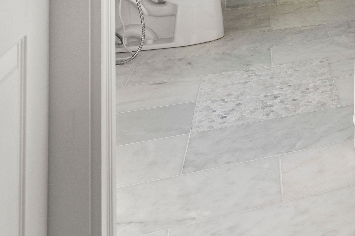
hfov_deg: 25.0
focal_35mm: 59
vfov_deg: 18.8
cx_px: 547
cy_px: -164
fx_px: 582
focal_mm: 17
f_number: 8
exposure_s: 1/15
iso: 500
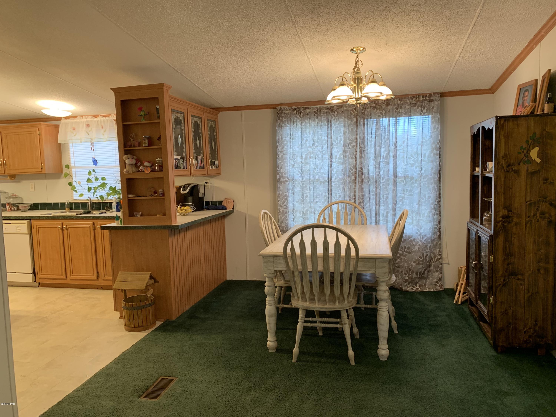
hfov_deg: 67.3
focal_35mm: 26
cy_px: 208
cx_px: 278
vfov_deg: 53.1
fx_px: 418
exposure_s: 1/60
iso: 100
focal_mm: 4.25
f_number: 1.8
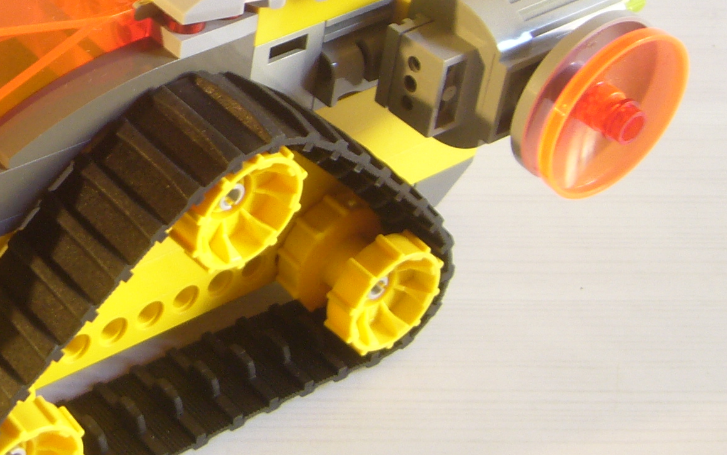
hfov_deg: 23.9
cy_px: 23
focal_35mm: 82
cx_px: -30
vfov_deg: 15.7
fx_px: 1625
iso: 100
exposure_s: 1/8
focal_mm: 5.8
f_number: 2.8
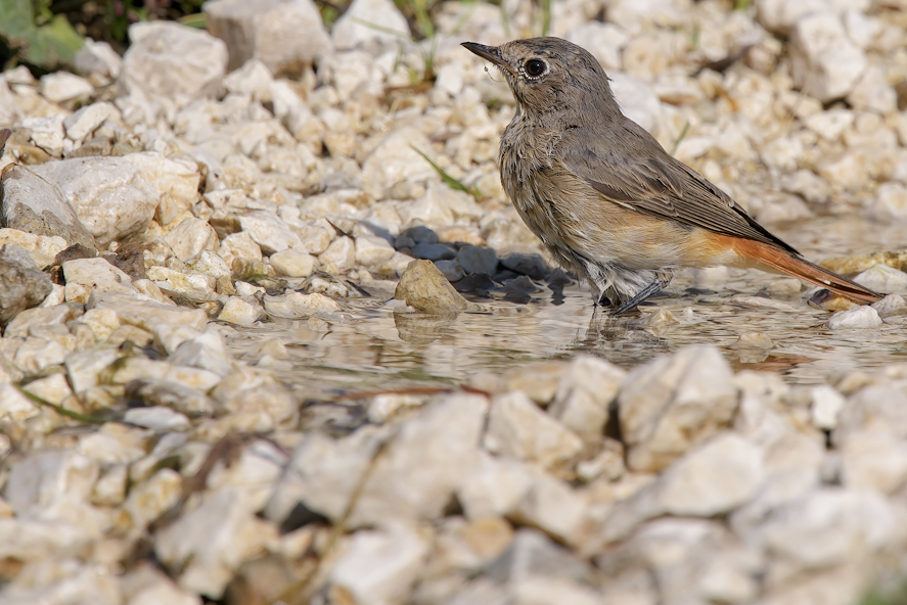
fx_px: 21471
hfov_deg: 2.4
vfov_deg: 1.6
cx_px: 449
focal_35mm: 852
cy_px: 206
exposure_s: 1/2000
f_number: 8
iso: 500
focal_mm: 420
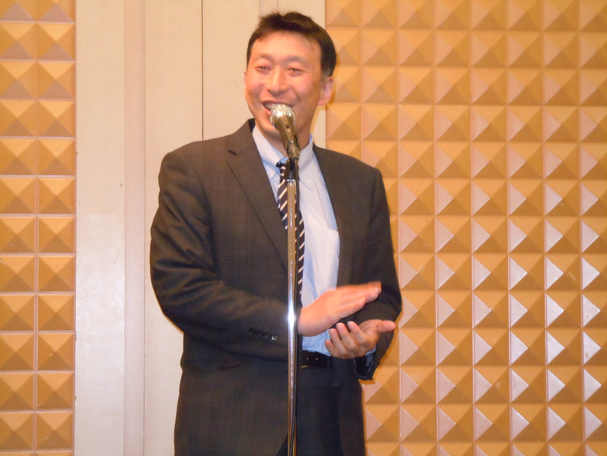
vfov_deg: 14.5
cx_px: 304
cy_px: 228
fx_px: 1789
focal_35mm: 102
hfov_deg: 19.3
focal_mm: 18.3
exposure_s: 1/50
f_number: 4.5
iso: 1000
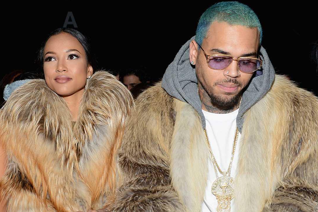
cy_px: 103
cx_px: 161
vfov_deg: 41.1
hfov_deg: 58.7
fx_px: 282
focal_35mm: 32
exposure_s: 1/125
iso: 640
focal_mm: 31
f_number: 7.1
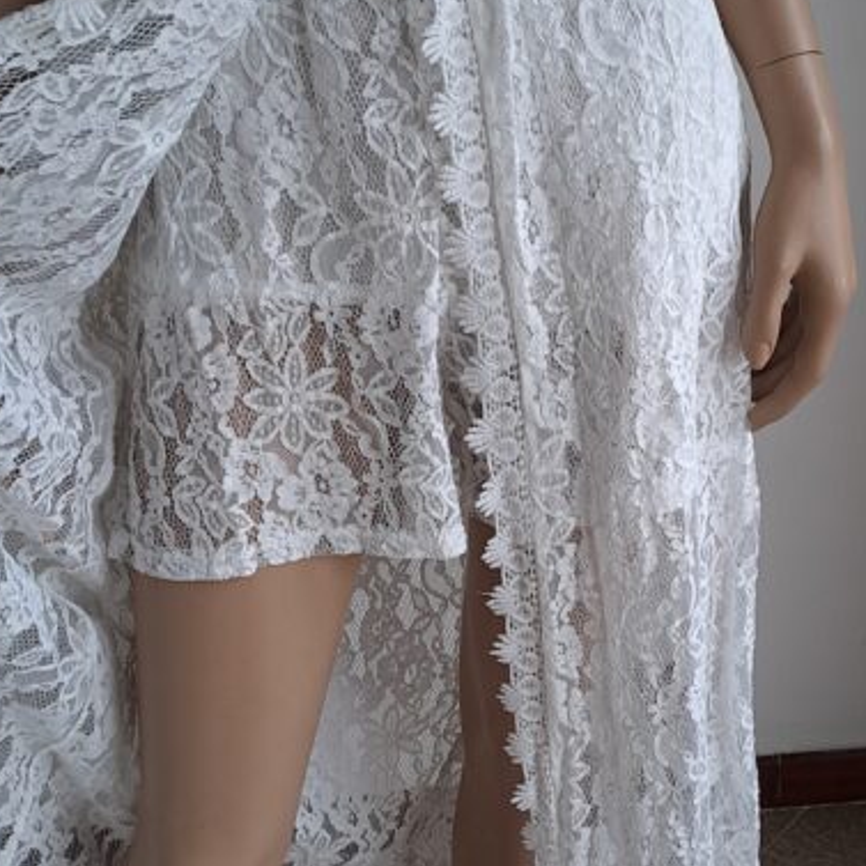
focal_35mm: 30
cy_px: 426
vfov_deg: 54.0
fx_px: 849
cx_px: 370
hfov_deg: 53.8
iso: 160
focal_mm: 4.65
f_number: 1.8
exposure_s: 1/50
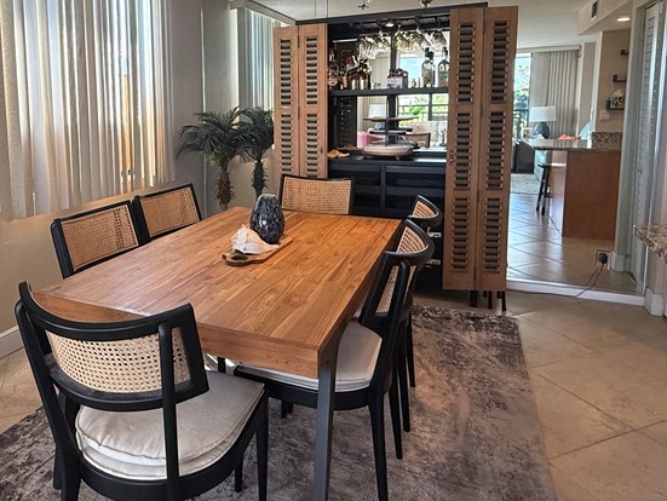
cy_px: 163
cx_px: 241
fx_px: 501
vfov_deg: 52.0
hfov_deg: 66.0
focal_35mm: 26
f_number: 2.2
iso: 160
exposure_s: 1/120
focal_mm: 2.22
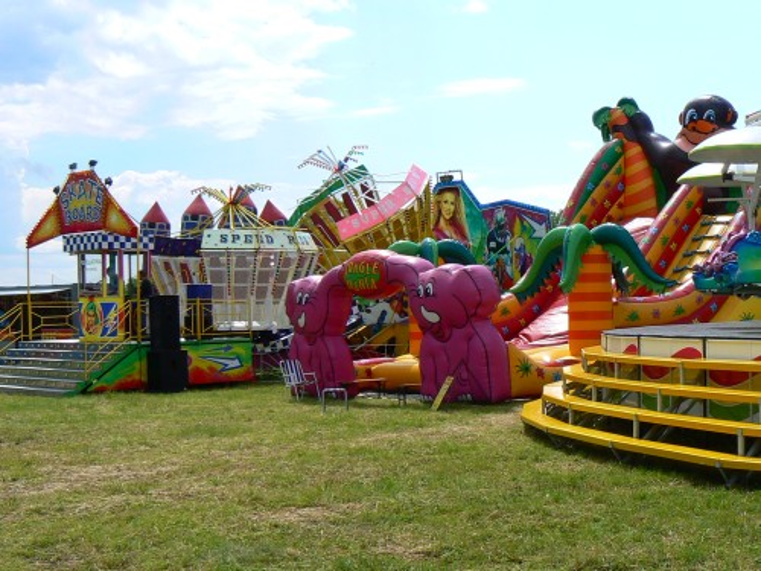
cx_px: 380
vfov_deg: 39.7
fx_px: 791
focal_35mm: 36
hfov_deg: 51.4
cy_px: 286
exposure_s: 1/400
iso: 80
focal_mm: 6
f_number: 7.1
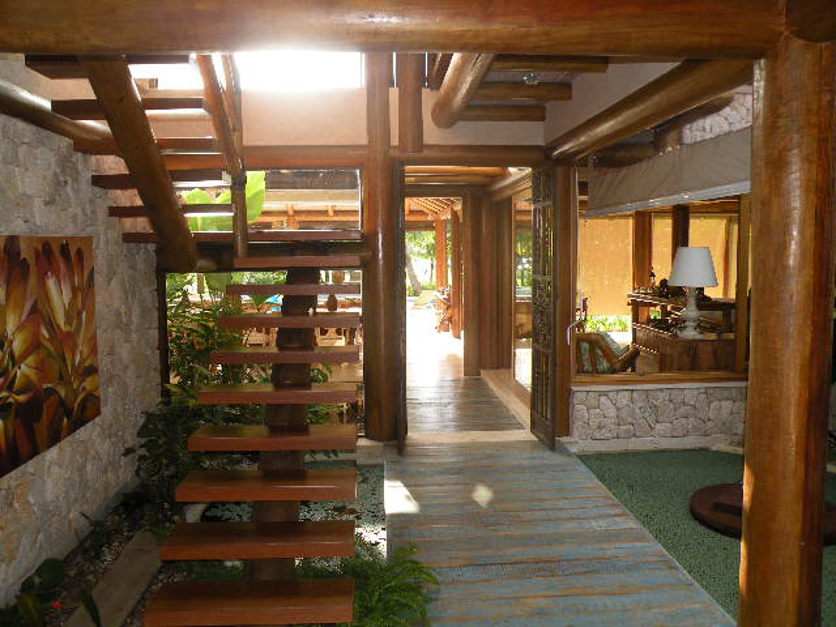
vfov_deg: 51.4
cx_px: 418
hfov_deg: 65.3
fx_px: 652
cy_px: 314
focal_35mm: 27
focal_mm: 4.7
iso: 94
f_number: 3.5
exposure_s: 1/111
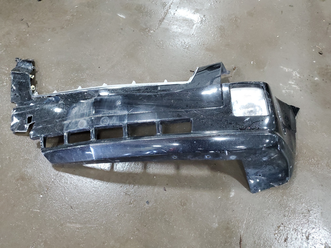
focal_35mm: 26
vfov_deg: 53.1
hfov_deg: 67.3
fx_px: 249
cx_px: 166
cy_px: 124
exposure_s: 1/60.2
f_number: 1.5
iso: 353
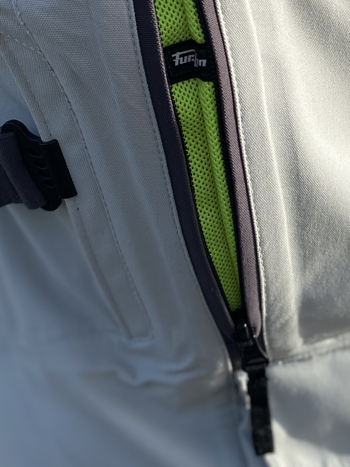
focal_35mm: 64
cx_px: 359
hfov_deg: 22.0
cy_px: 139
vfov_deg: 29.9
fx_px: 863
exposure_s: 1/3125
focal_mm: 4.25
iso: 32
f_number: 1.8
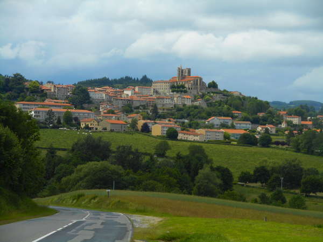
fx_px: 952
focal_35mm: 102
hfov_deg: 19.3
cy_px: 121
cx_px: 162
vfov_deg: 14.5
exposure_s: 1/400
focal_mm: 18.2
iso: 80
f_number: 5.8
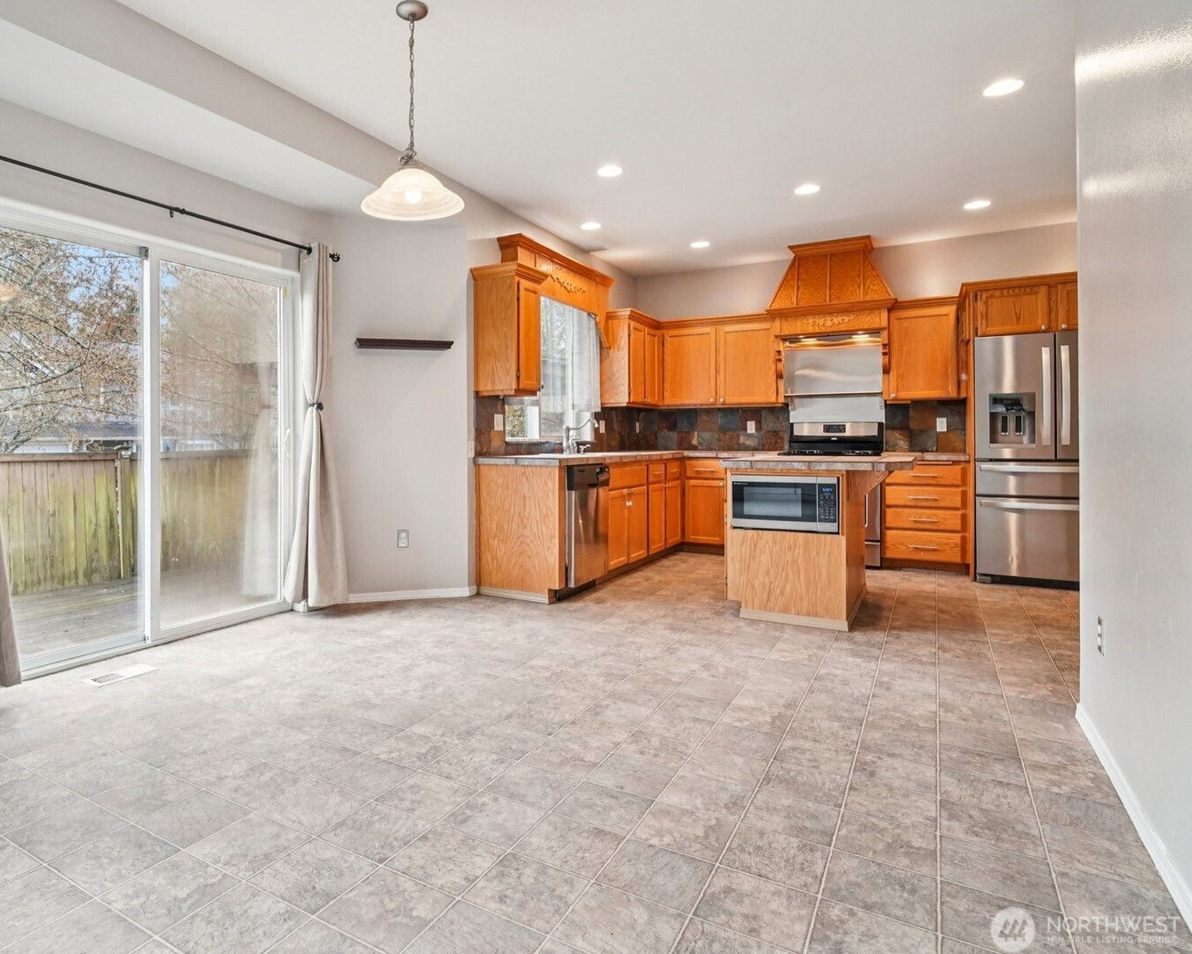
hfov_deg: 81.8
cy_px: 461
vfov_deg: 70.8
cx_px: 453
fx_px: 670
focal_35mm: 19
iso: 1600
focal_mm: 16
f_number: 8
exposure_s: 1/60
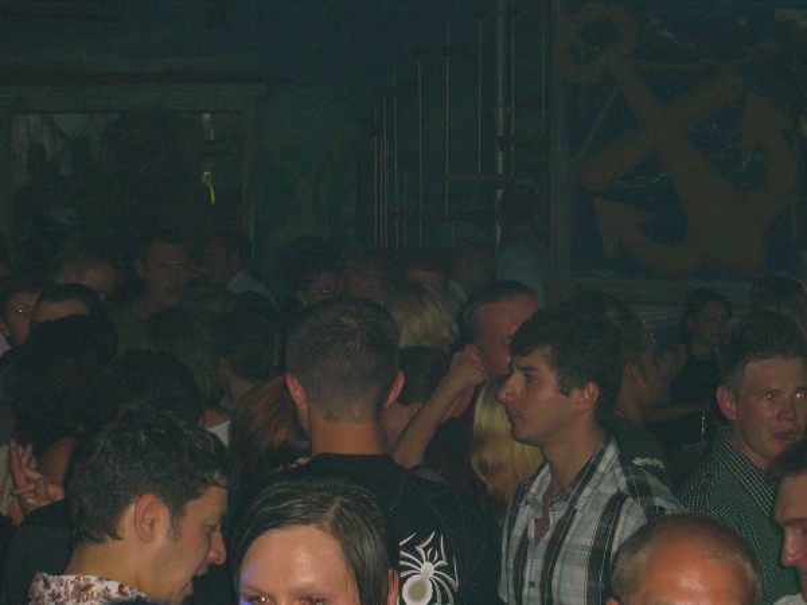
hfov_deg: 17.3
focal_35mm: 114
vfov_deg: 13.0
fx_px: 2658
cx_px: 404
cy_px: 302
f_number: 5.1
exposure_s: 1/60
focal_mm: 23.7
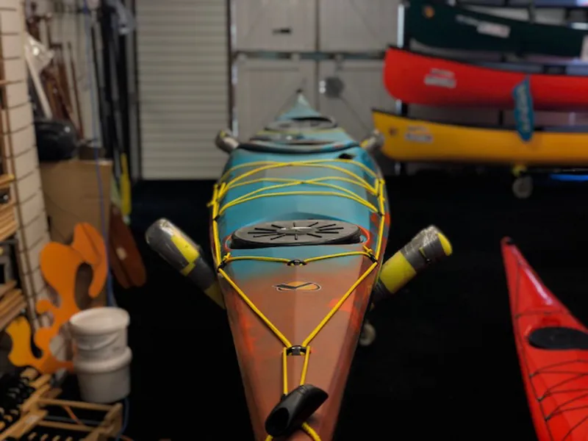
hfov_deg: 36.8
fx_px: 883
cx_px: 294
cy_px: 220
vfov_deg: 28.0
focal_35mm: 52
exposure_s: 1/50
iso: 40
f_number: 2.4
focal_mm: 6
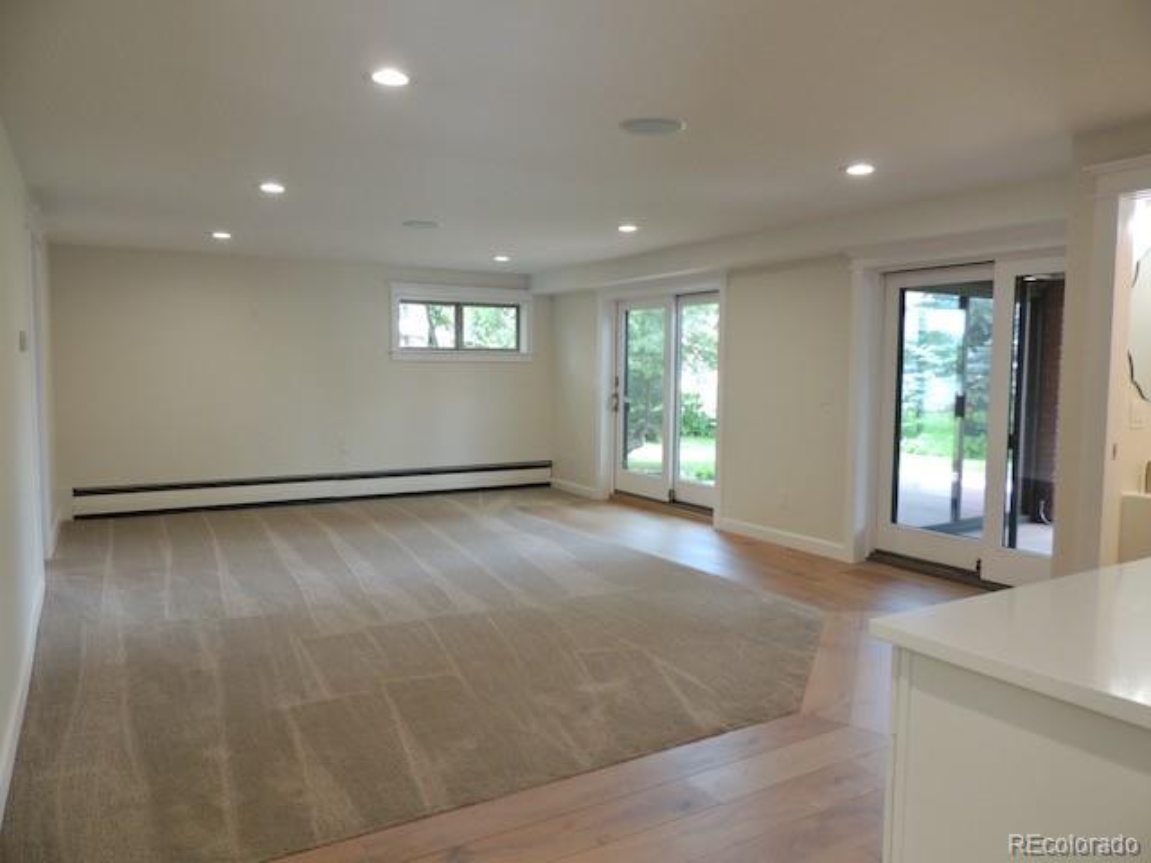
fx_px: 798
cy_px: 432
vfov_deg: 56.8
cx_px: 576
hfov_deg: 71.6
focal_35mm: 24
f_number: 3
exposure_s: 1/30
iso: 125
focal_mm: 4.3
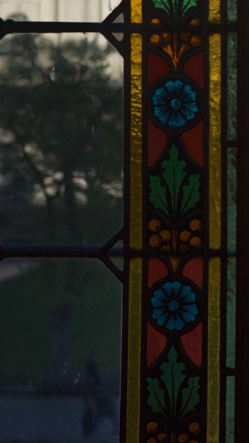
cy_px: -69
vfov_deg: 13.8
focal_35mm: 152
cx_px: 694
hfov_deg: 7.2
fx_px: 1785
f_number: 4
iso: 100
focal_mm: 26
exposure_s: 1/800
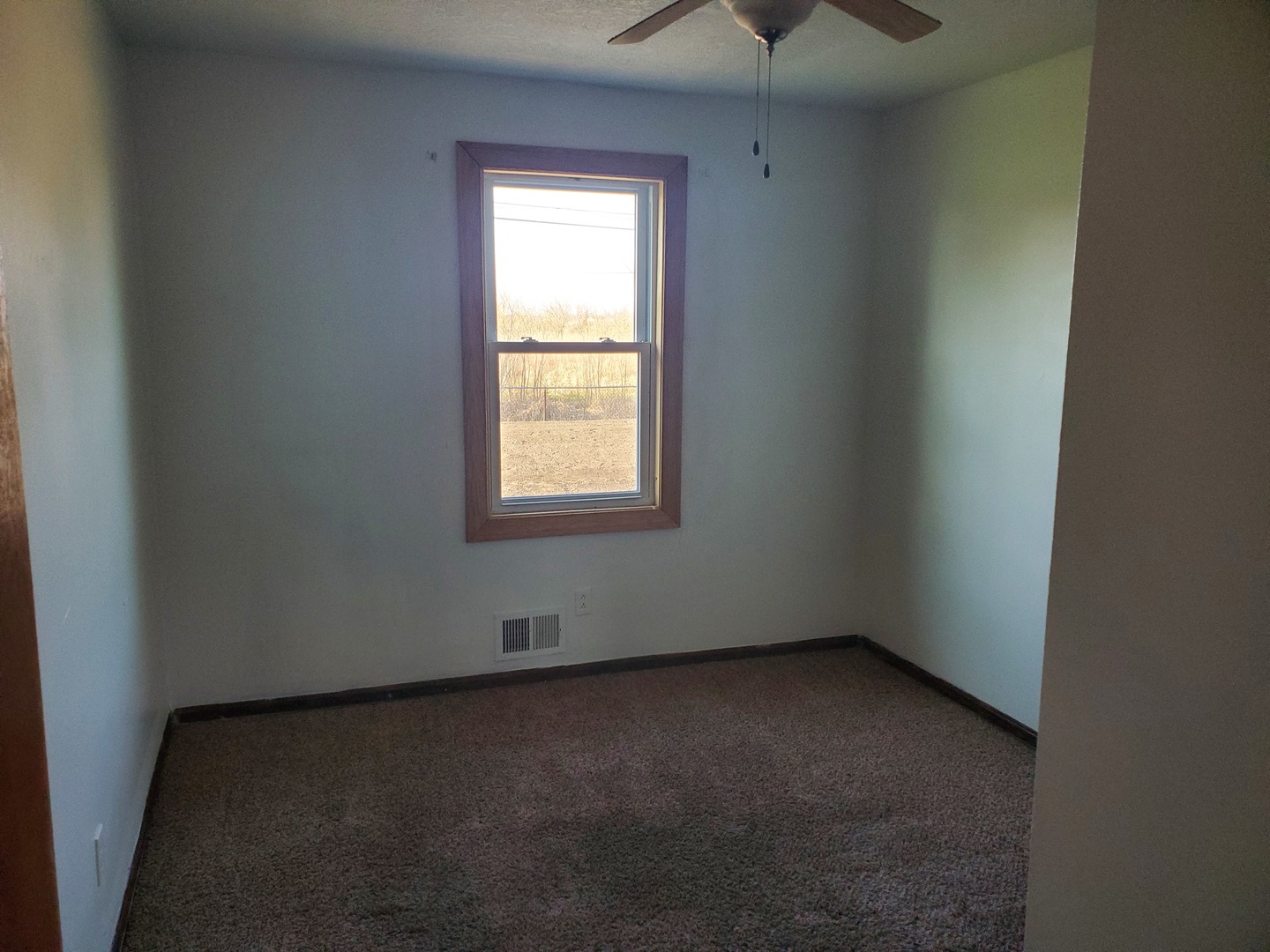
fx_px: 954
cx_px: 635
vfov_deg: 53.1
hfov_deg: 67.3
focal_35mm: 26
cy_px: 476
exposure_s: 1/104
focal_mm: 4.3
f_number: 2.4
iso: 250
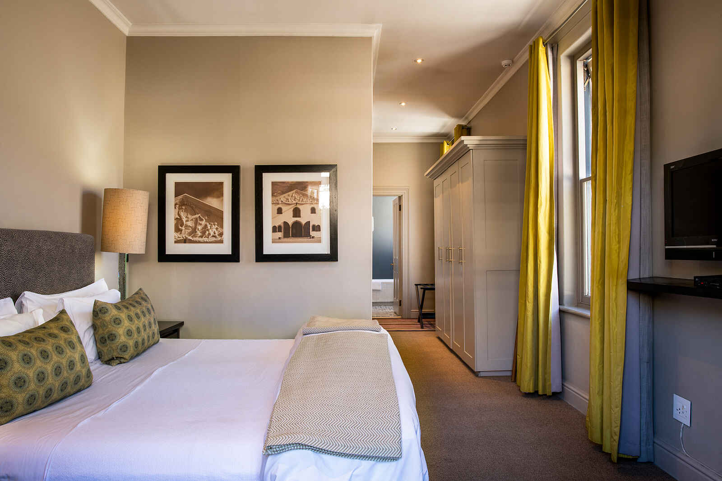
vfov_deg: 53.1
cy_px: 240
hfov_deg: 73.7
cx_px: 361
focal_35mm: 24
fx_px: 481
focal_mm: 24
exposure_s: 1/8
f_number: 13
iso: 200
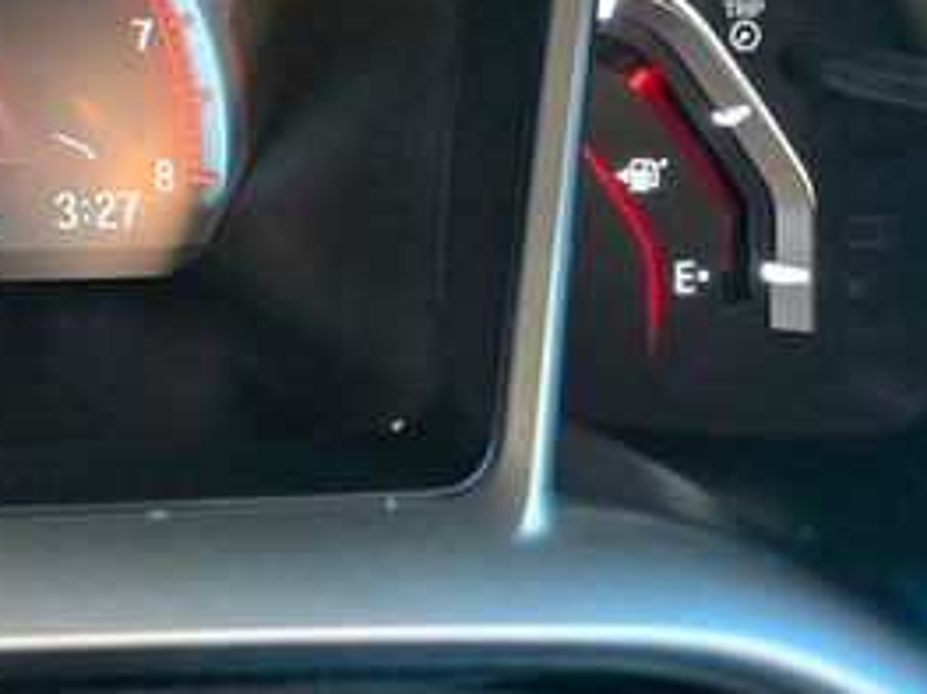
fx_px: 1499
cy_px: -123
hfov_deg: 29.4
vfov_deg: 23.9
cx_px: -194
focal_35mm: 56
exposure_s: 1/120
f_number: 1.7
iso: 800
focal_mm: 6.3
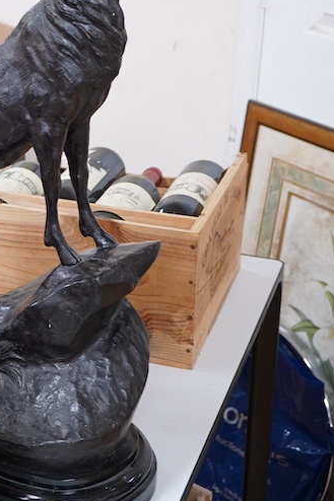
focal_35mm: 82
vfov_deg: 24.4
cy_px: 111
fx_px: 1142
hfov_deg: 16.4
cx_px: 32
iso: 1600
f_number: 3.5
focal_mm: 30
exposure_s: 1/125
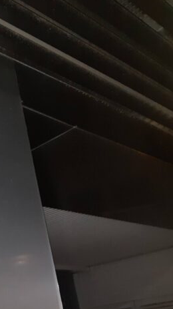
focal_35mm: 47
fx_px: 384
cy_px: 178
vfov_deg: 43.6
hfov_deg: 21.9
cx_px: -72
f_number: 1.7
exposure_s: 1/33
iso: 200
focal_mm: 3.93
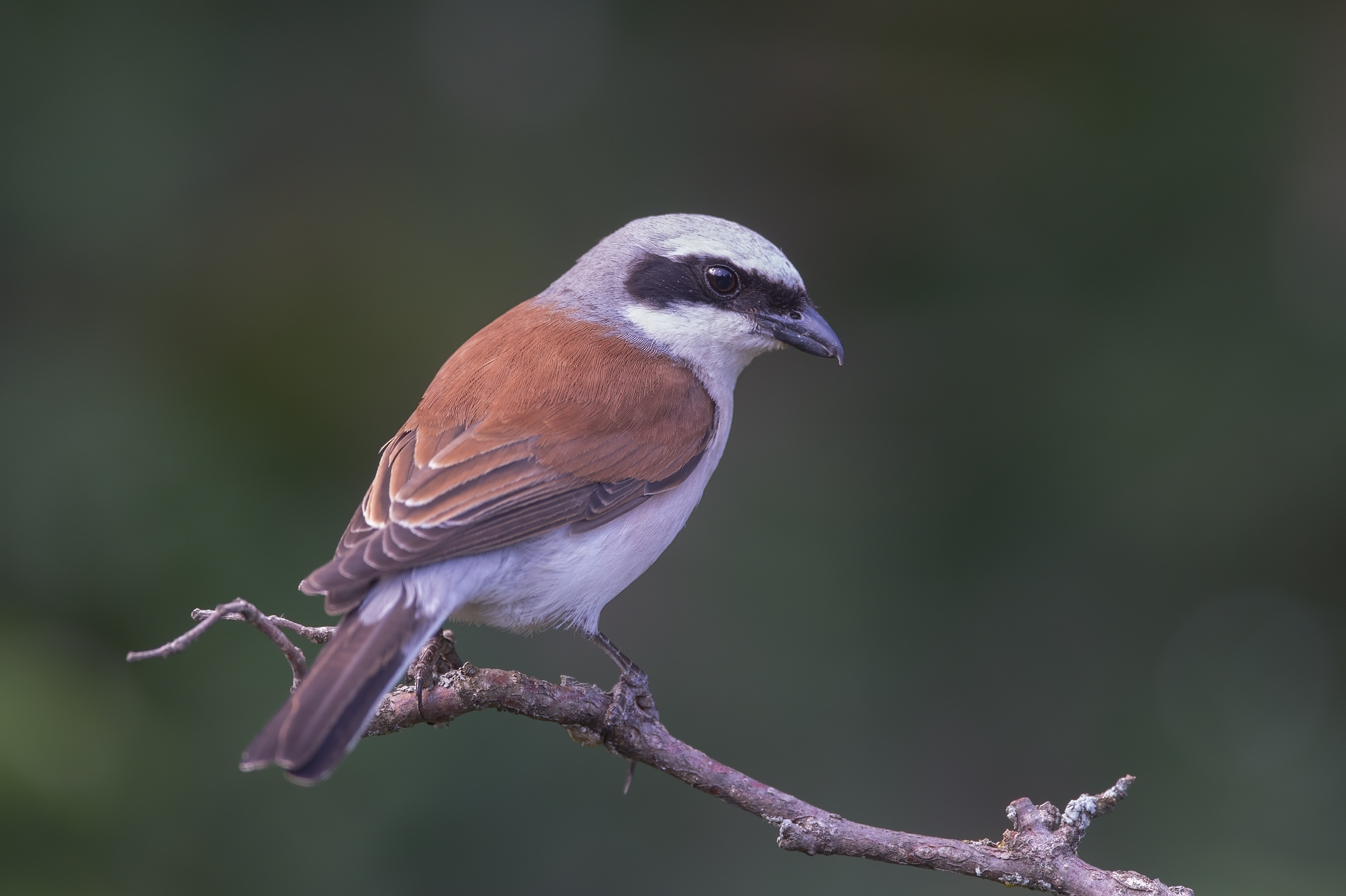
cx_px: 673
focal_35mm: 850
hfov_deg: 2.4
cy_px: 448
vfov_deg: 1.6
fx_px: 31760
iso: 1600
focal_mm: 850
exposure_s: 1/250
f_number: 6.3
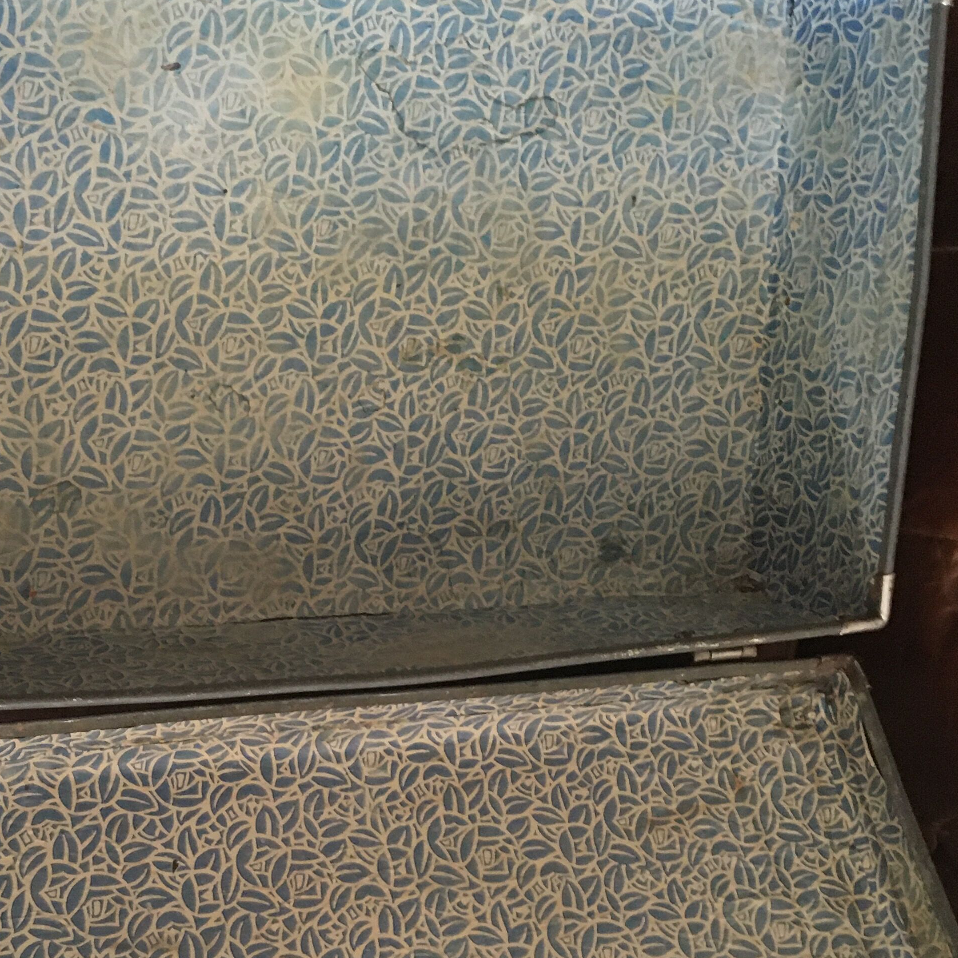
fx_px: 1691
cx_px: 317
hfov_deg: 31.4
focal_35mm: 54
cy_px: 710
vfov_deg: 31.1
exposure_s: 1/17
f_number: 2.2
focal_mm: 4.15
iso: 200
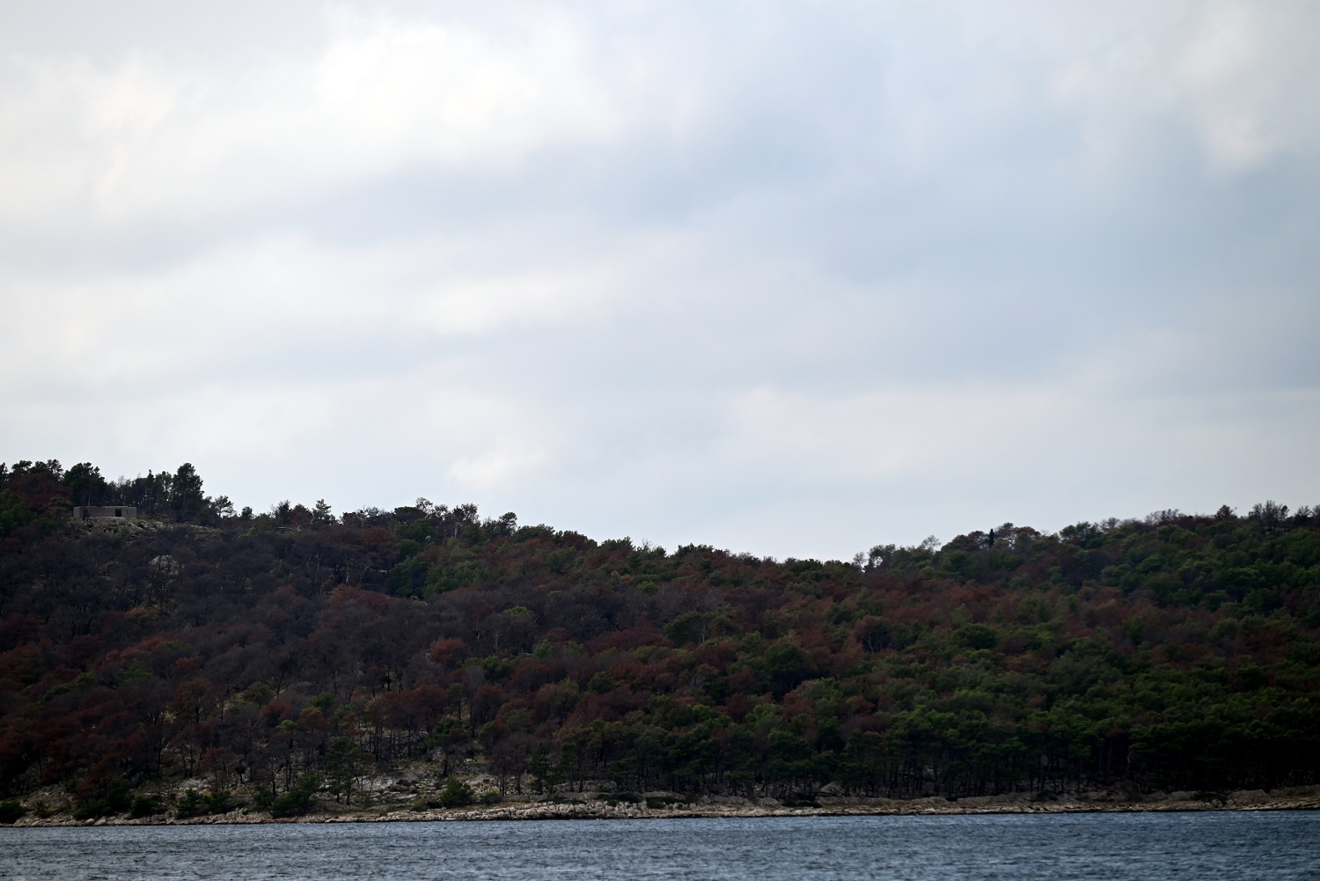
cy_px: 440
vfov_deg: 8.1
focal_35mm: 170
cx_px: 660
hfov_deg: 12.1
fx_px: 6235
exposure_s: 1/1000
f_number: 5.6
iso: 140
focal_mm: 170
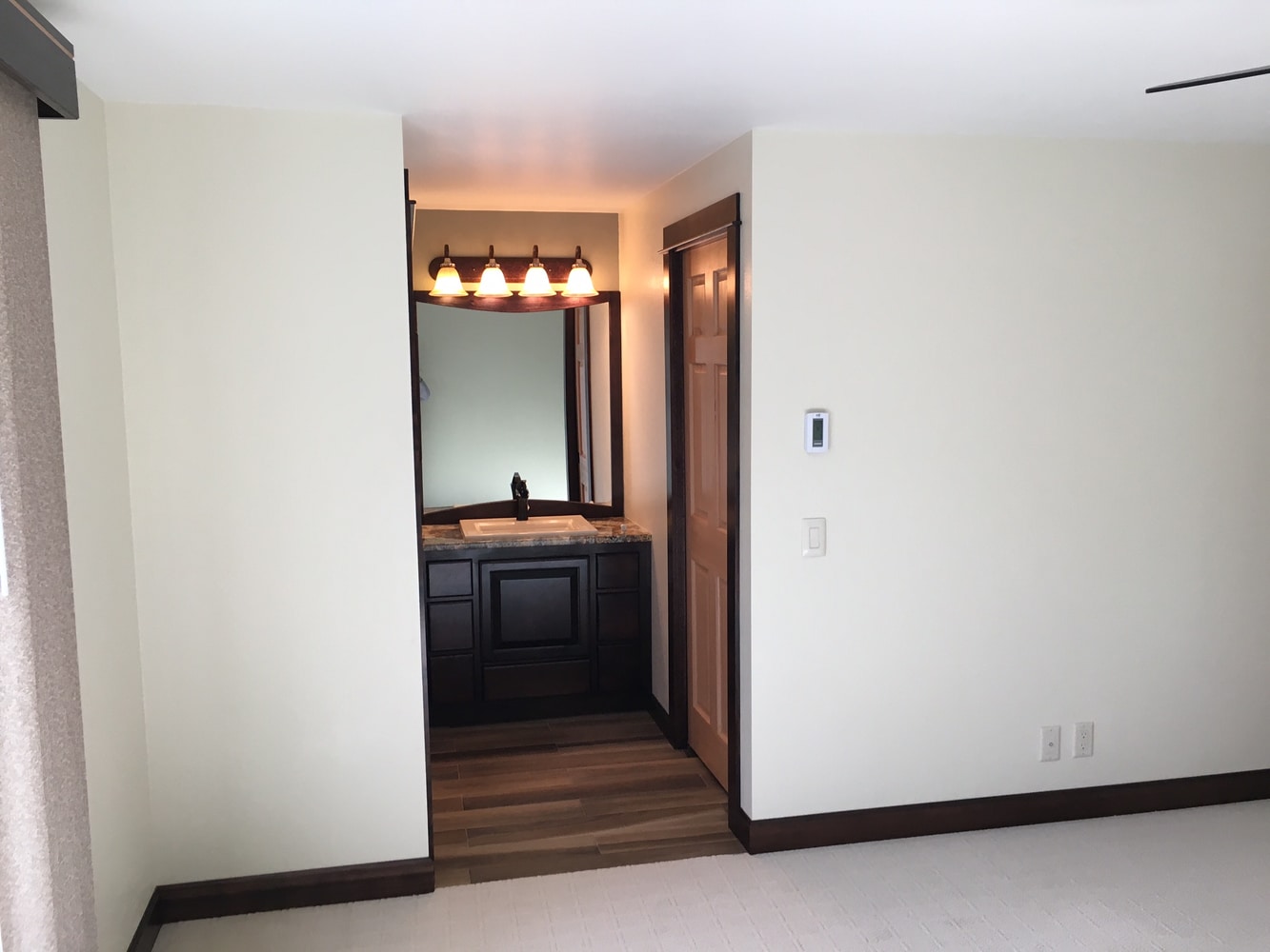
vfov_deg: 48.2
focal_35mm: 29
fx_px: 1064
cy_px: 476
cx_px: 635
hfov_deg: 61.7
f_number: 2.2
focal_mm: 4.15
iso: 25
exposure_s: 1/30
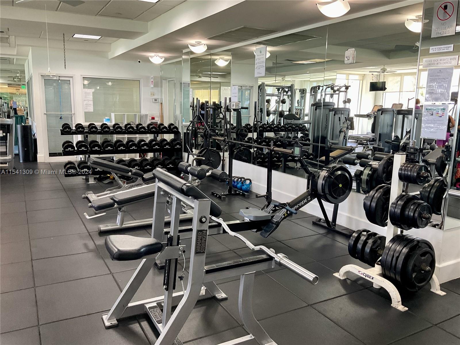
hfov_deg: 61.7
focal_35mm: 29
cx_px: 230
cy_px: 172
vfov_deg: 48.2
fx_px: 385
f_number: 1.8
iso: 100
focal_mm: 3
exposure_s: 1/60
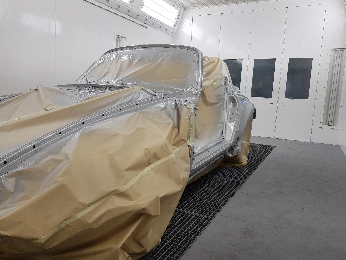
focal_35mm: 26
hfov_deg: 67.3
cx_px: 173
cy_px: 130
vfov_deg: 53.1
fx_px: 260
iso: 40
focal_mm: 4.2
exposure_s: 1/155
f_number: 1.7
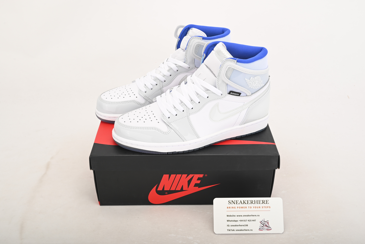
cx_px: 182
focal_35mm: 38
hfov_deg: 50.7
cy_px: 122
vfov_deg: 35.1
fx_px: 385
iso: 100
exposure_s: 1/200
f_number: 11
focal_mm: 38
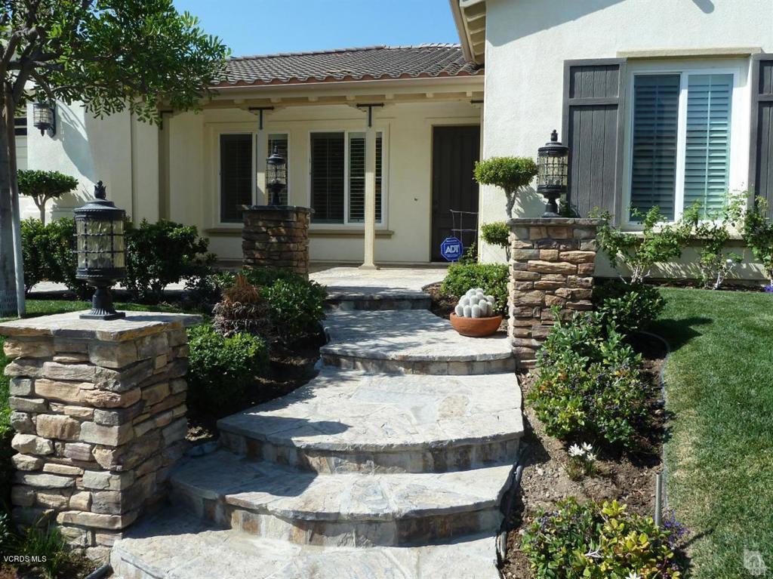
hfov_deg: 61.7
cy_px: 290
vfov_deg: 48.2
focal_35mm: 29
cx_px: 386
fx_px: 647
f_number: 4
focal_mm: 4.7
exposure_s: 1/500
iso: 80
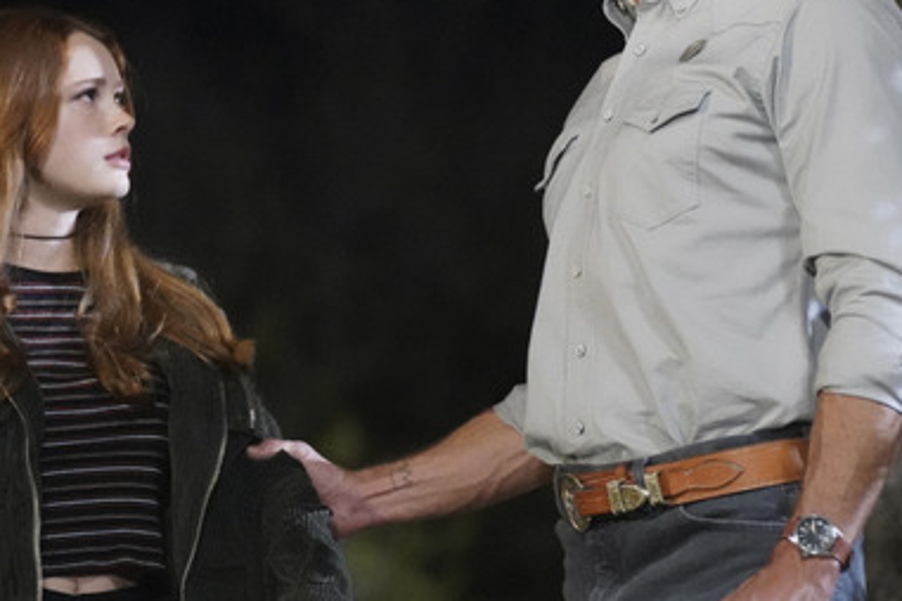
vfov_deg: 6.1
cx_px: 561
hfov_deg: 9.1
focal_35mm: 227
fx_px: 5687
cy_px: 201
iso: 25600
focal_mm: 111
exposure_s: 1/200
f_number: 2.8
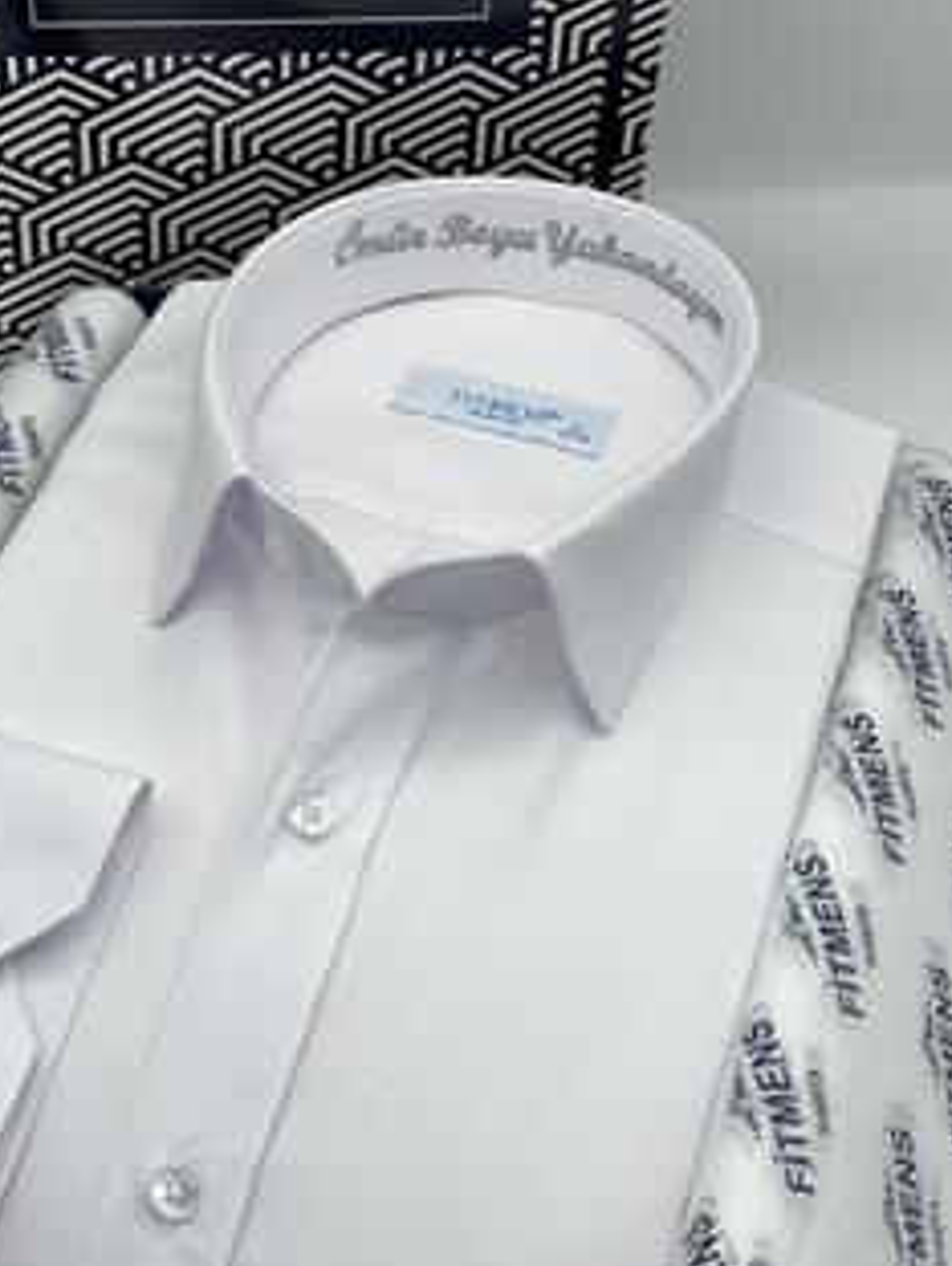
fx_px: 2525
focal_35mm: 69
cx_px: 342
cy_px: 605
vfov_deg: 28.1
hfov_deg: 21.3
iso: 32
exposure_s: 1/259
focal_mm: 6
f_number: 2
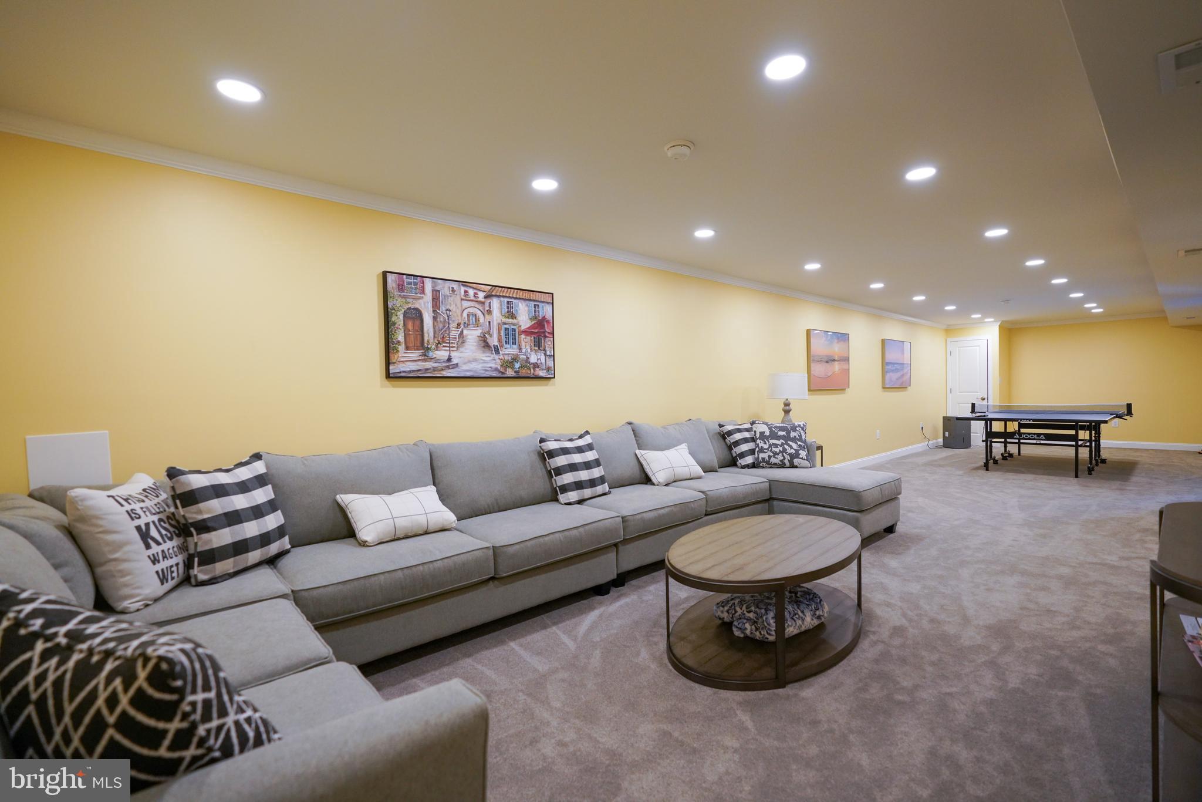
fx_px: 534
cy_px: 401
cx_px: 601
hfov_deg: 96.7
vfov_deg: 73.8
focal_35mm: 16
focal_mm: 16
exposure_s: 1/160
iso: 1600
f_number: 3.5
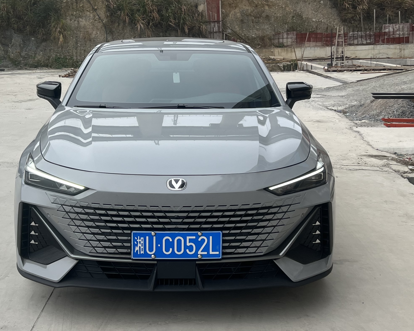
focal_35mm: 52
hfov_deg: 35.9
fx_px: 637
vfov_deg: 29.1
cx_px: 171
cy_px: 142
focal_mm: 5.7
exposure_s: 1/1597
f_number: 1.5
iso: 50
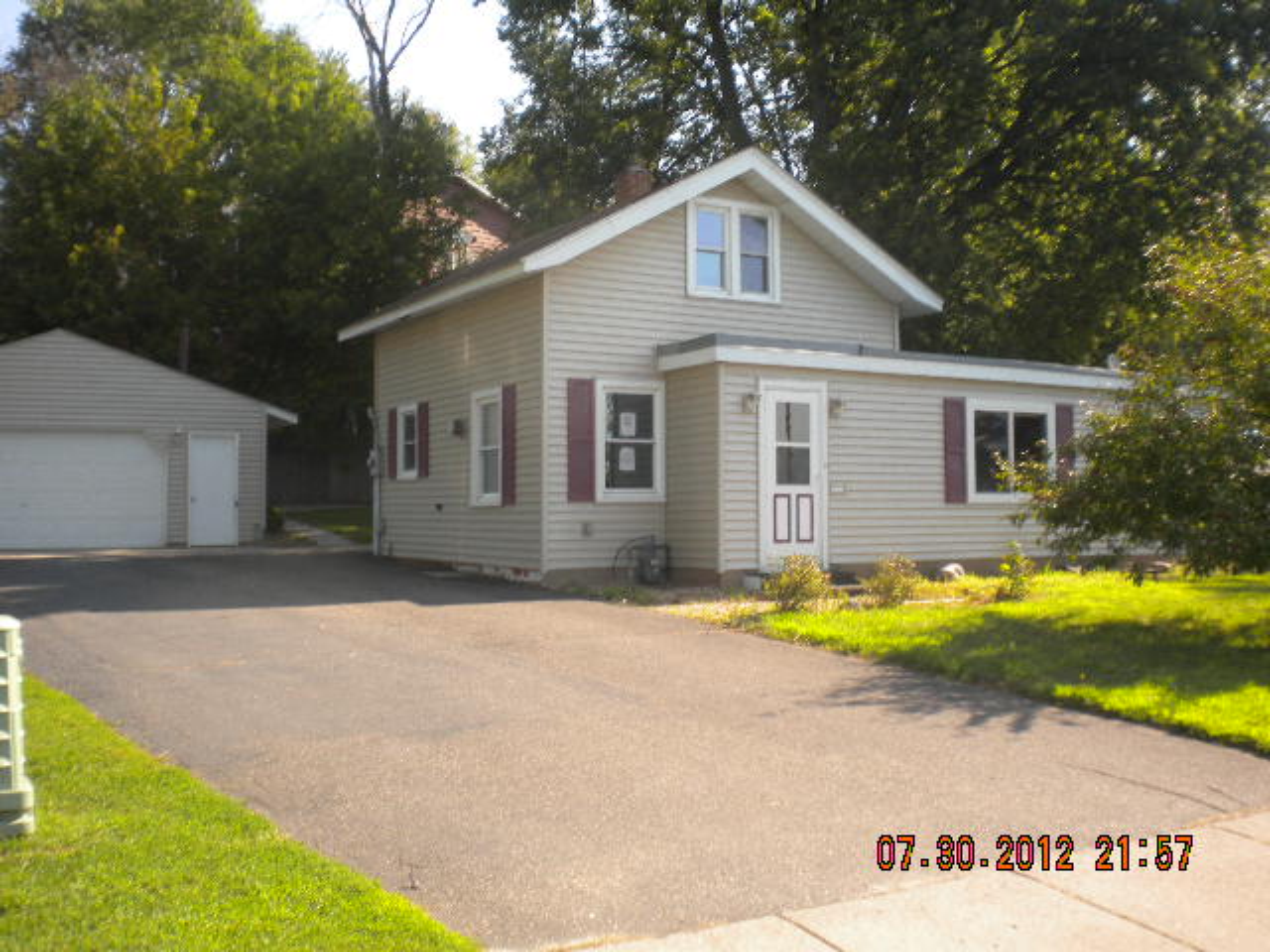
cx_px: 635
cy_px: 476
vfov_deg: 40.7
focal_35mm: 35
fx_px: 1284
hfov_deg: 52.6
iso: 80
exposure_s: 1/234
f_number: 4.6
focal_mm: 6.3
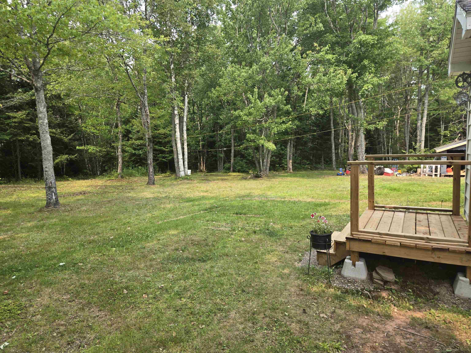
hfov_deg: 73.9
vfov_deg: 58.9
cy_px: 176
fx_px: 313
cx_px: 236
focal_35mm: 23
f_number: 1.8
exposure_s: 1/440
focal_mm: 5.4
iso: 25
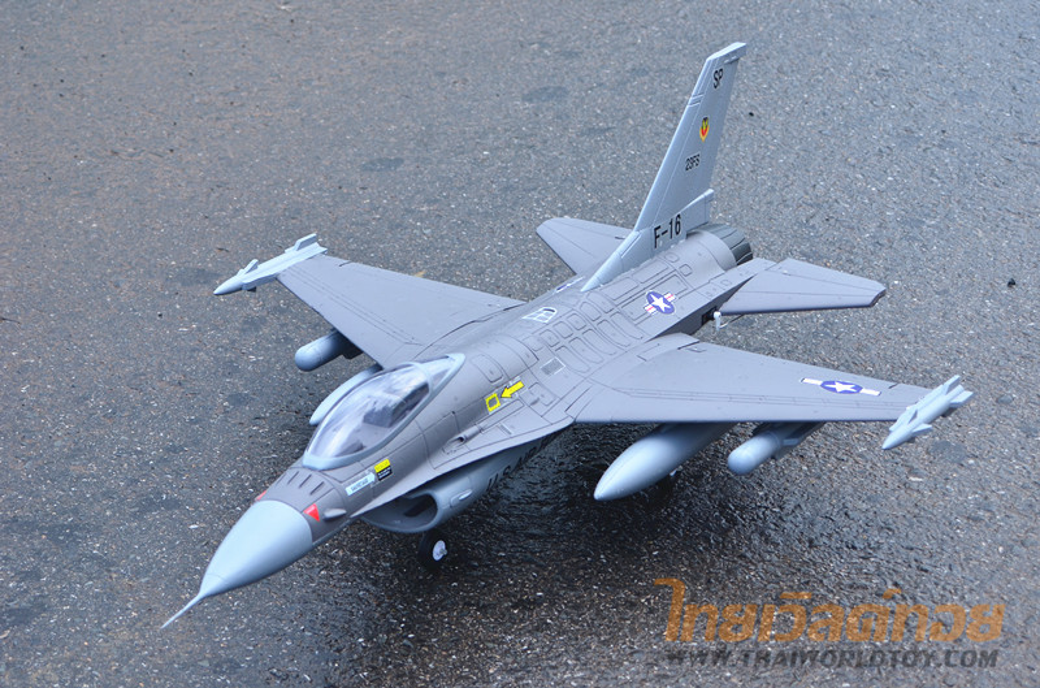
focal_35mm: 105
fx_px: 3026
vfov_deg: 13.0
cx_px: 520
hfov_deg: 19.5
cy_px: 344
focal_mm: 70
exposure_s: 1/50
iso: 100
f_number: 5.6
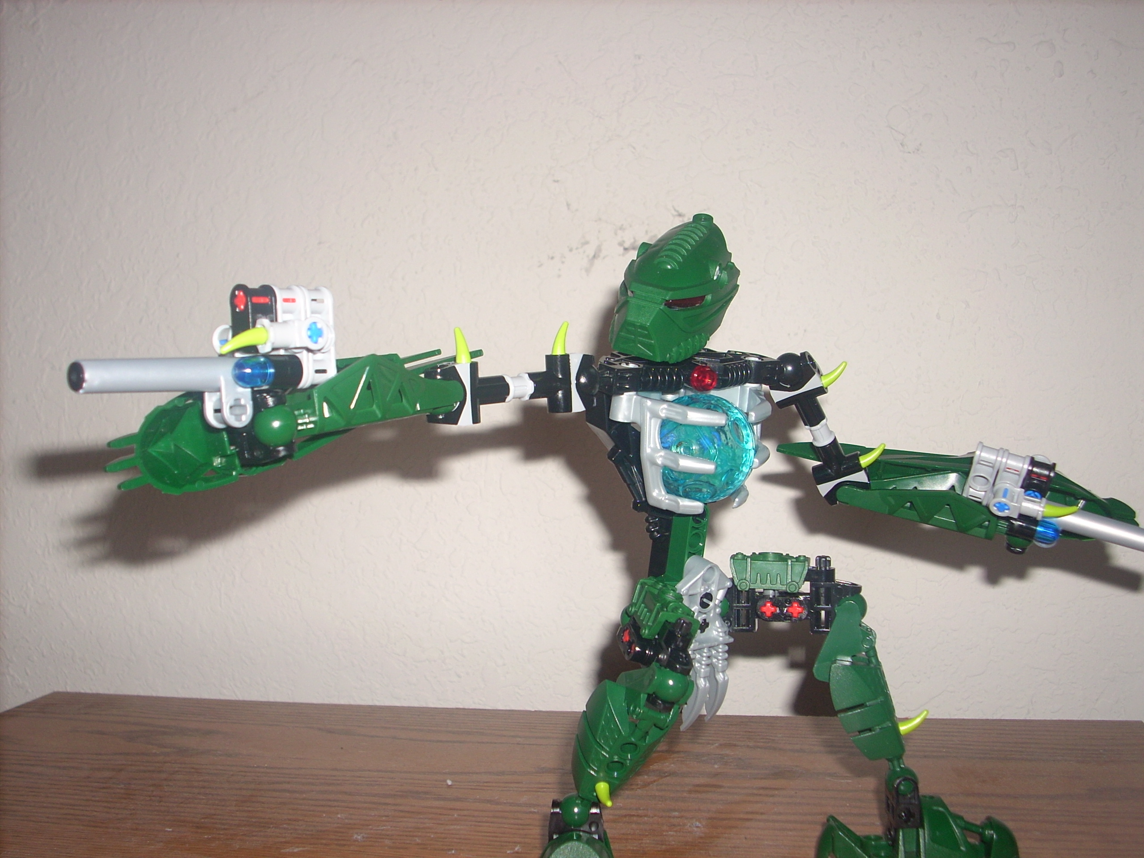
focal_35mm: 37
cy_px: 429
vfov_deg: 38.7
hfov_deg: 50.1
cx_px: 572
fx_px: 1223
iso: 64
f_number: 2.8
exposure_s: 1/60
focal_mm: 6.2
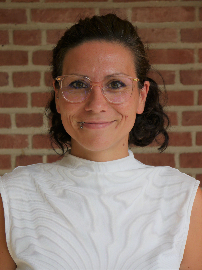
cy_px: 135
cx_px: 101
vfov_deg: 23.3
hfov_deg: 17.6
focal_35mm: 84
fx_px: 653
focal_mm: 42
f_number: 5.6
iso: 160
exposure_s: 1/125
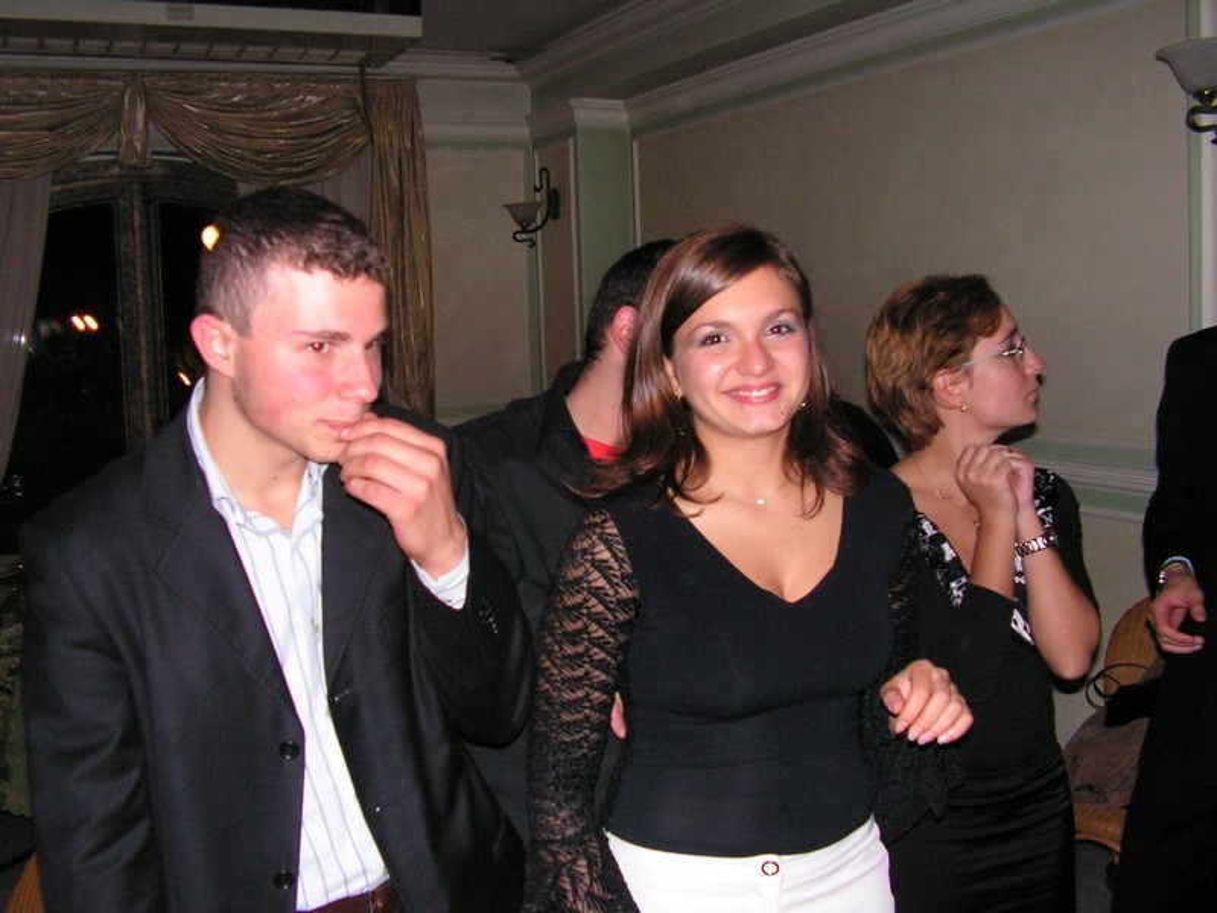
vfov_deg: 39.7
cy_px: 456
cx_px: 608
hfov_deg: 51.4
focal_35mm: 36
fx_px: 1266
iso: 200
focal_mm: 6
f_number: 3.2
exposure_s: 1/40
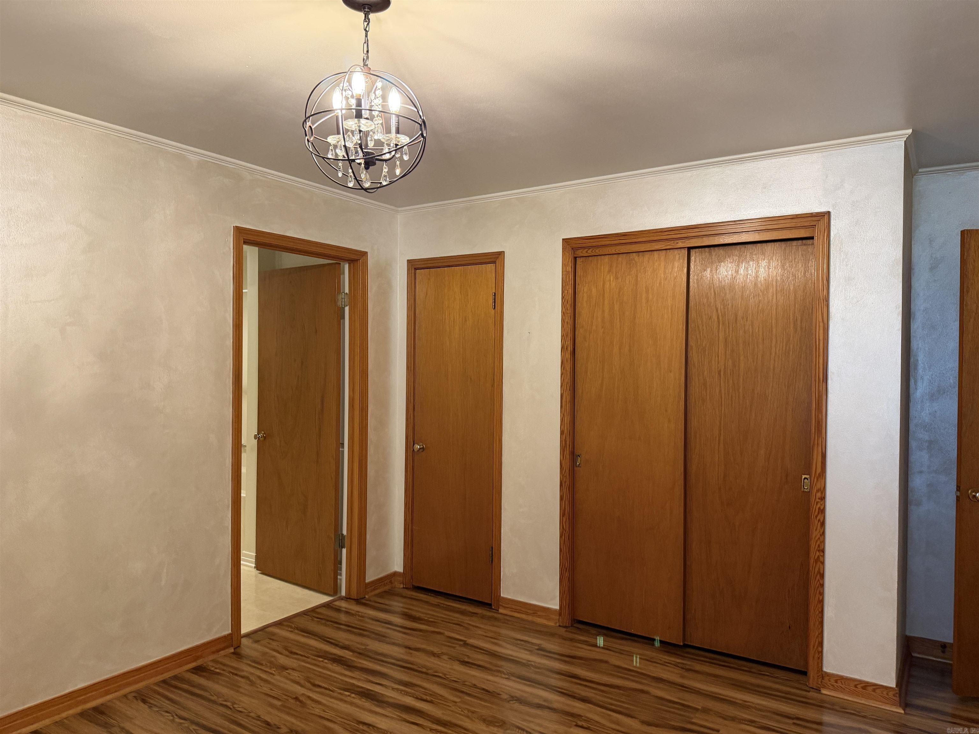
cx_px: 490
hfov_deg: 71.6
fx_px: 679
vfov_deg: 56.8
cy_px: 367
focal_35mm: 24
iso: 400
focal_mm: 6.76
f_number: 1.78
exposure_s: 1/60
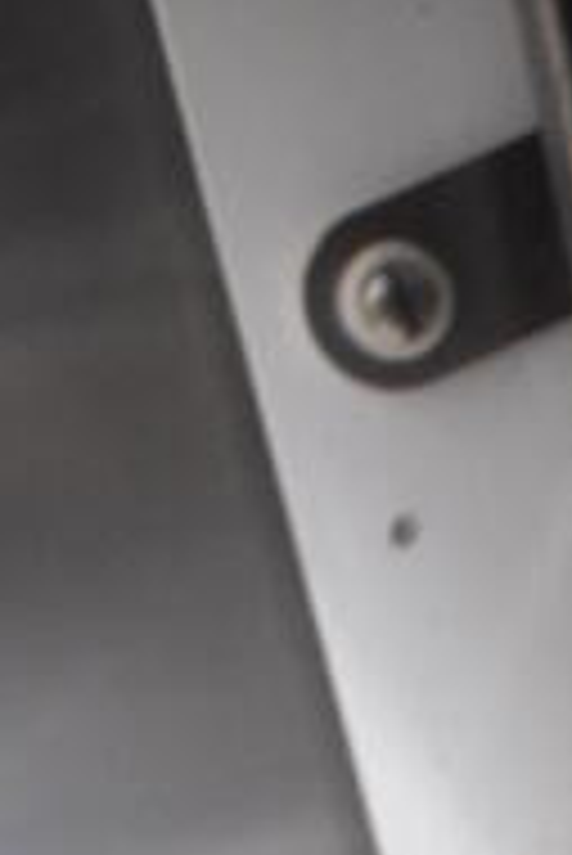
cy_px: 1541
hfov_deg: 9.8
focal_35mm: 130
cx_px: 1149
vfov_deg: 14.0
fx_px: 3092
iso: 3200
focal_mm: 18
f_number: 3.5
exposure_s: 1/125
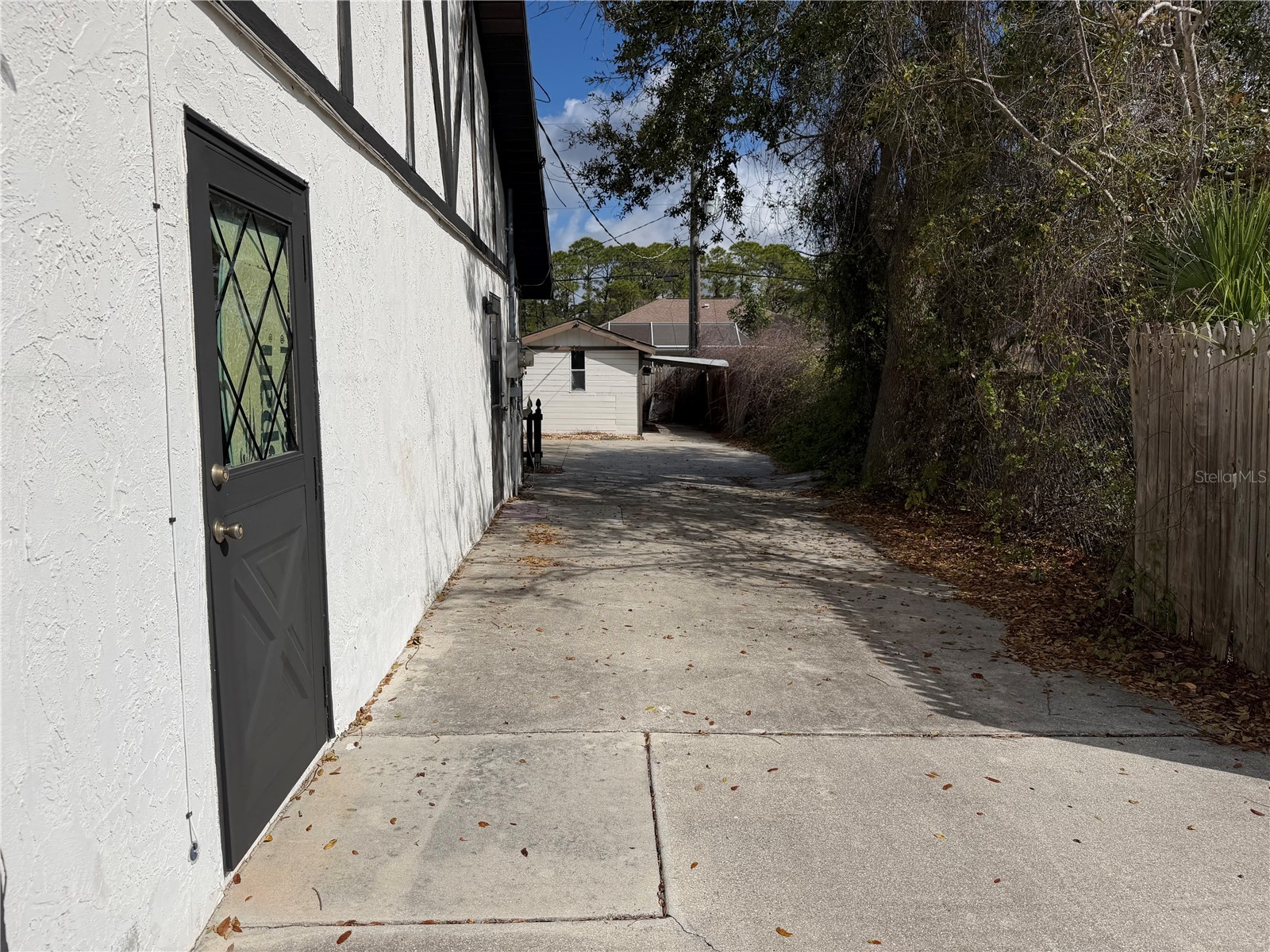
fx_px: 881
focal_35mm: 24
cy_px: 476
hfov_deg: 71.6
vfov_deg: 56.8
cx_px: 635
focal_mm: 6.76
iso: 80
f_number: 1.78
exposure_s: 1/14286
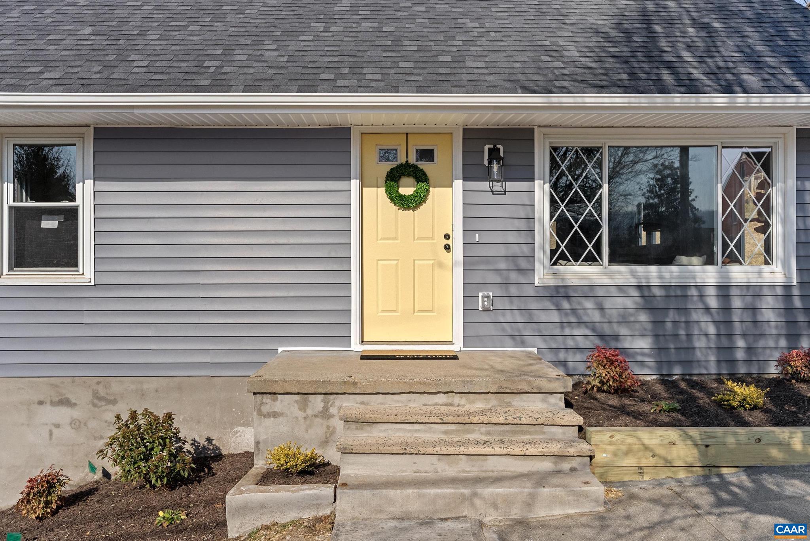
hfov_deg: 63.6
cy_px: 270
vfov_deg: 45.0
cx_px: 405
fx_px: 653
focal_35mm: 29
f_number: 8
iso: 800
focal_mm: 29
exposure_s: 1/400
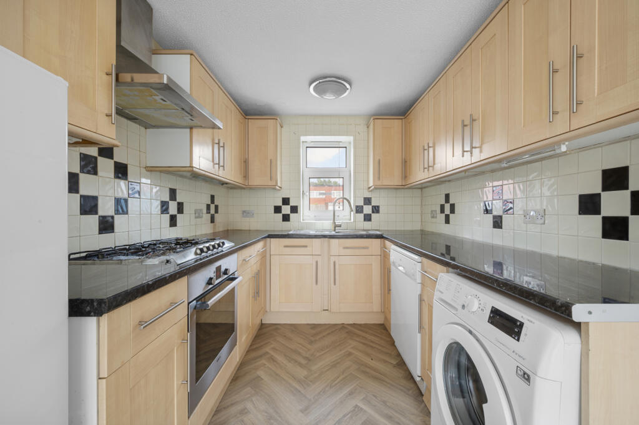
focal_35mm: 14
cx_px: 320
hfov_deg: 104.3
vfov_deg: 81.1
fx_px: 248
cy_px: 212
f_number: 16
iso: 200
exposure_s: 2
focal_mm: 14
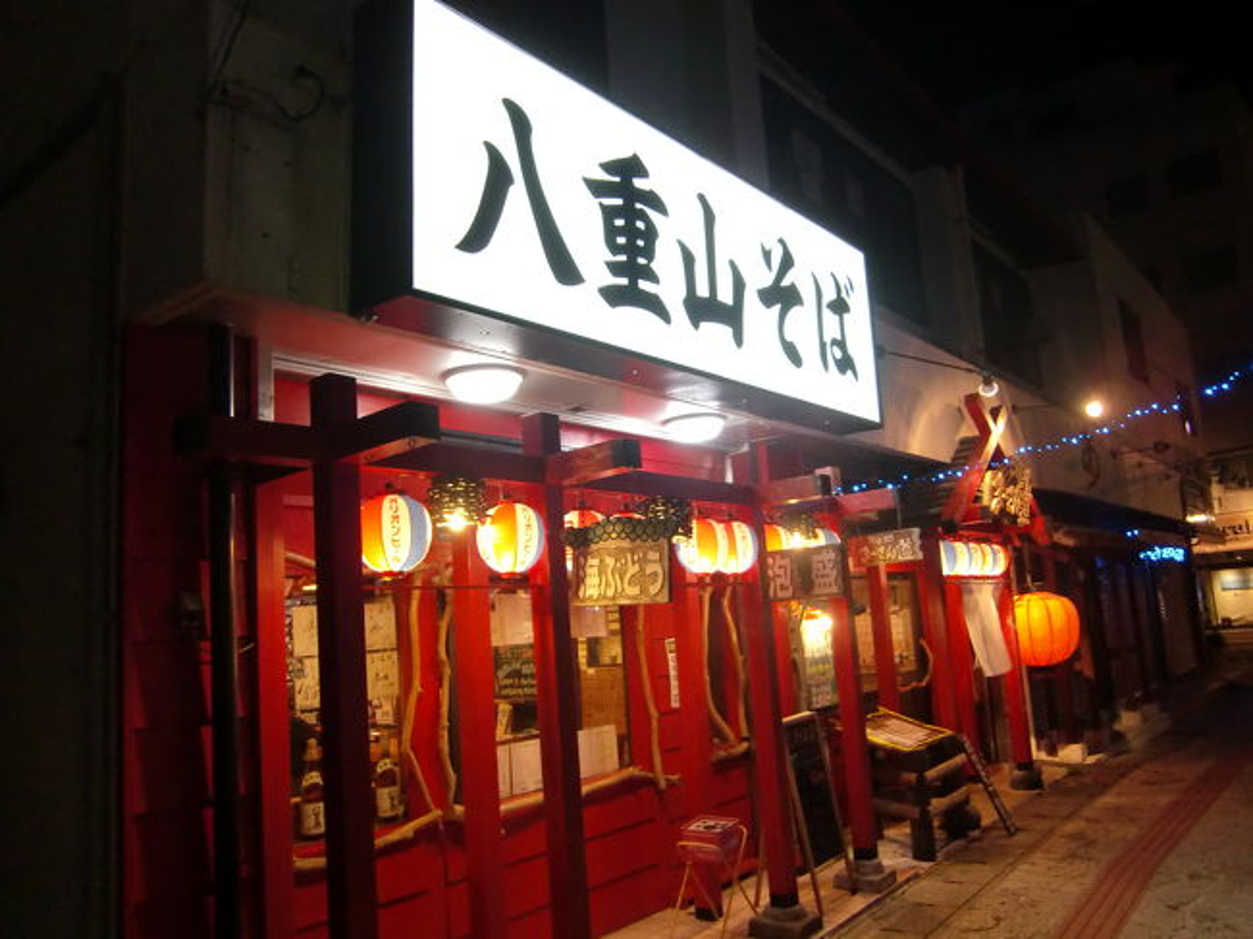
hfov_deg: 63.5
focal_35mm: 28
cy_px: 470
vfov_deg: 49.7
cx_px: 626
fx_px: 1013
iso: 400
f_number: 2.6
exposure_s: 1/30
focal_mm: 4.9
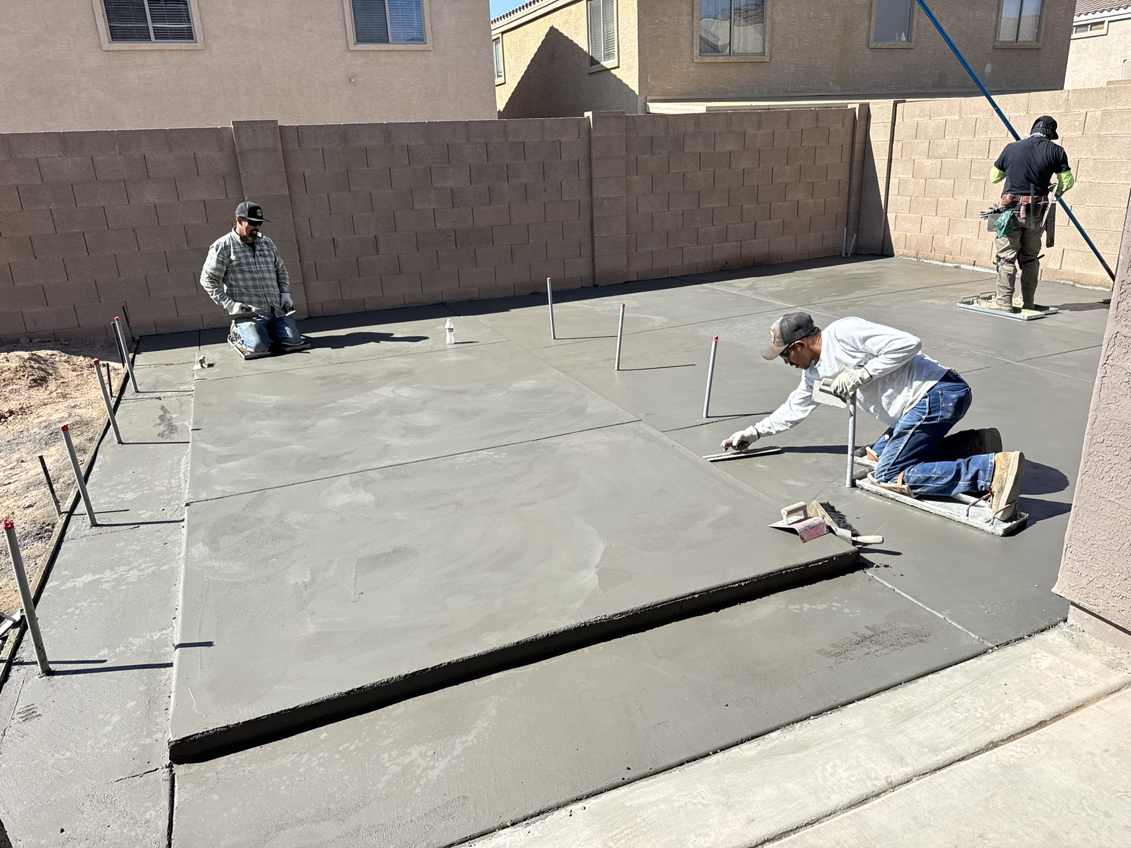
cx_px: 566
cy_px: 424
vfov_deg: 56.8
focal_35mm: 24
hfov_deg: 71.6
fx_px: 784
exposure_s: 1/3597
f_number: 1.78
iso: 80
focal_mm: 6.76
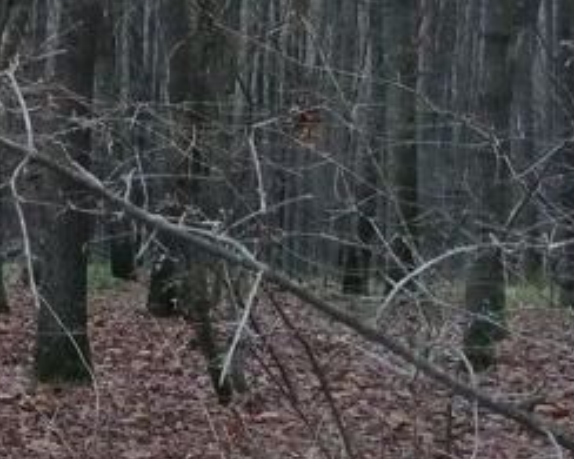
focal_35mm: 104
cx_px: -480
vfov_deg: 14.2
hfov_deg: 15.6
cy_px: -137
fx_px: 1766
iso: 288
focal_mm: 4.95
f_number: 1.9
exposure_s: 1/100
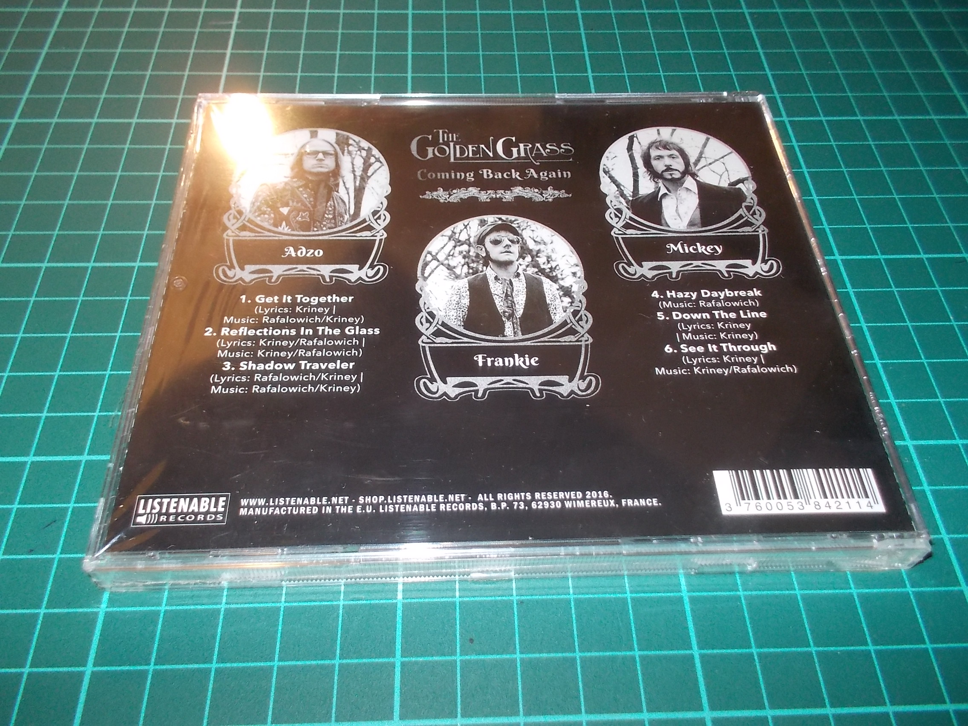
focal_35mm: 29
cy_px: 363
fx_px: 811
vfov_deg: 48.2
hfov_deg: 61.7
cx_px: 484
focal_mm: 4.1
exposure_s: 1/30
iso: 200
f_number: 3.3
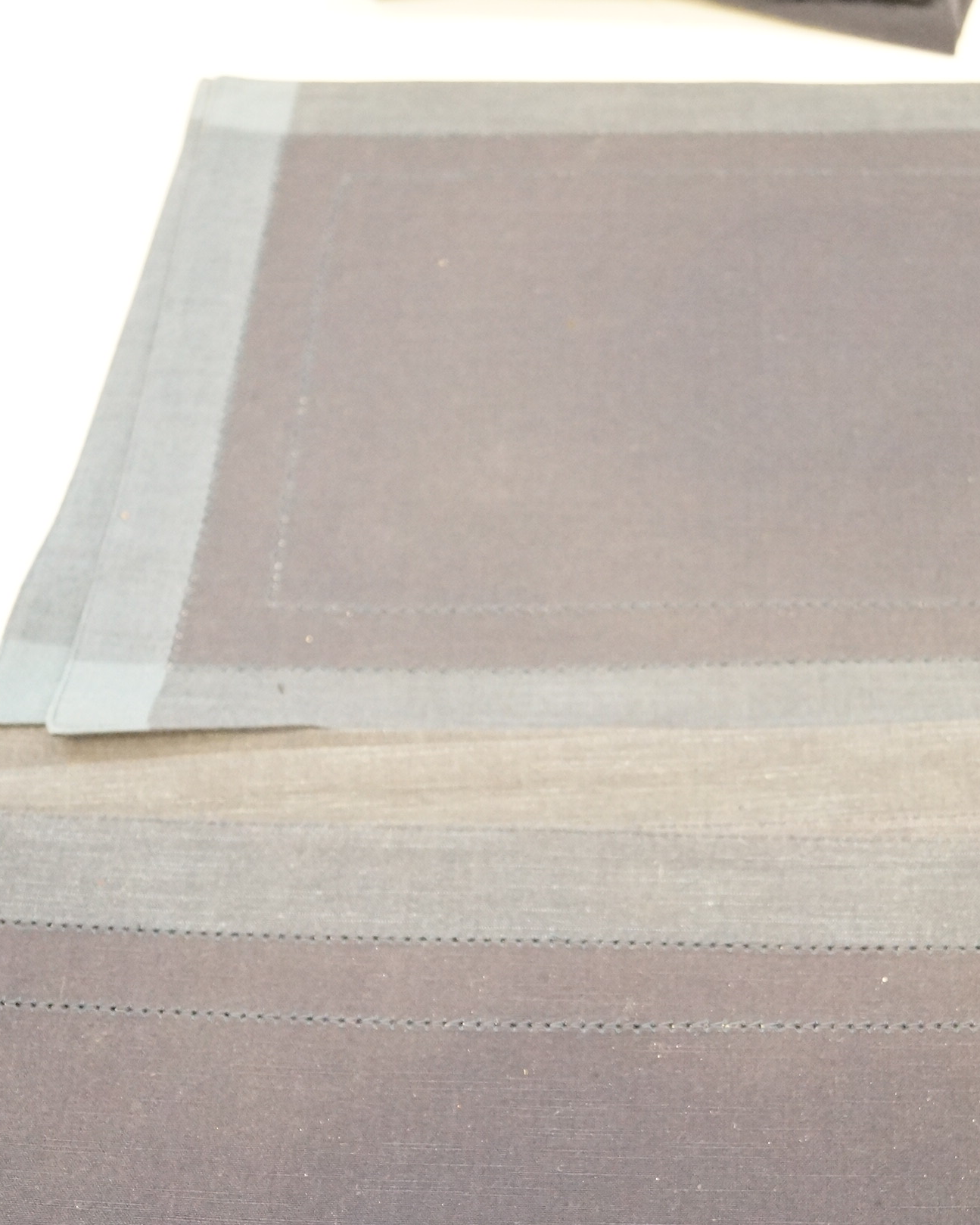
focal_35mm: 51
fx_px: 1849
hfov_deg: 29.3
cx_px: 703
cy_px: 613
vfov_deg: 36.7
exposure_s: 1/20
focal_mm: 24
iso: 3200
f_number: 4
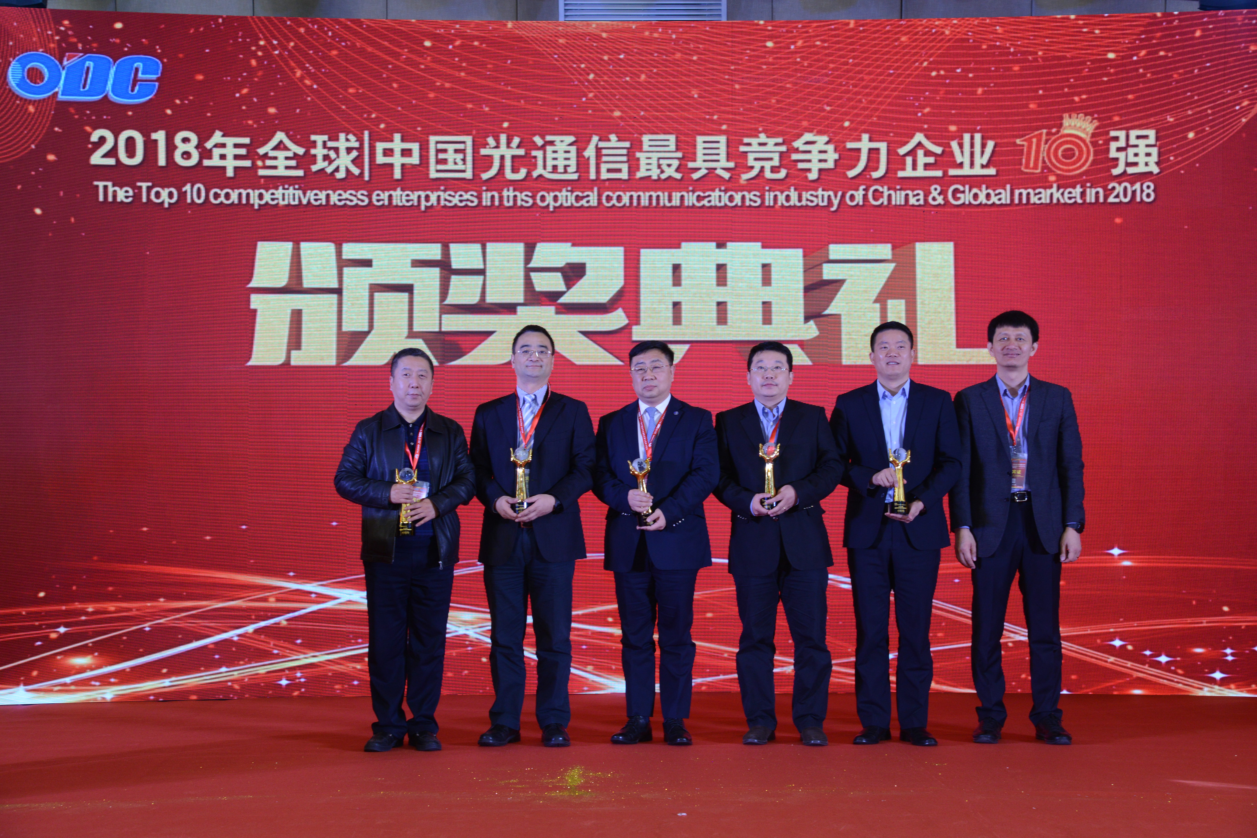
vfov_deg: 26.0
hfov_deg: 38.2
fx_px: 1816
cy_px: 419
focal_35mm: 52
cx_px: 628
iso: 1250
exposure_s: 1/60
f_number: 5.6
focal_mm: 52
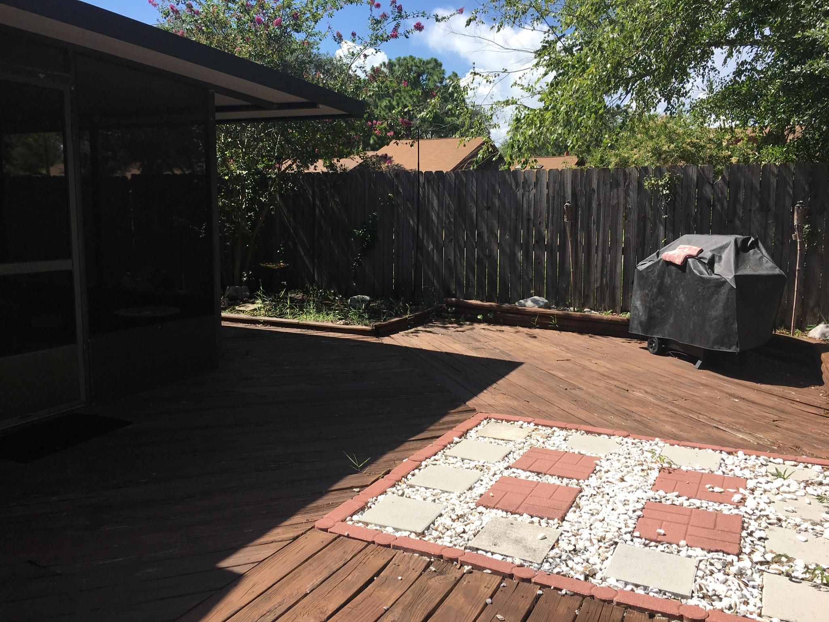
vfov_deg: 48.2
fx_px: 695
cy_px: 311
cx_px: 414
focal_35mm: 29
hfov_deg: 61.7
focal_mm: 4.15
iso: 25
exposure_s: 1/1241
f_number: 2.2
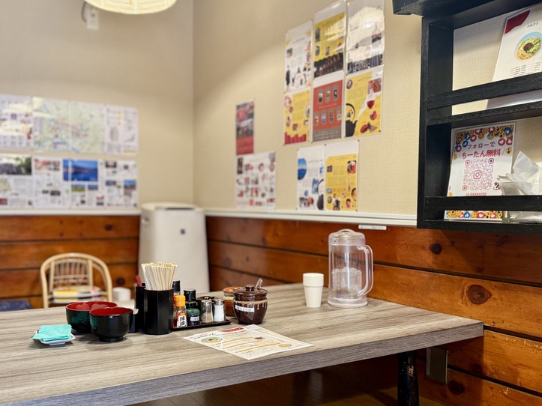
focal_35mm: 34
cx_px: 235
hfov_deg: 53.8
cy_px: 234
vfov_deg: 41.7
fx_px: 532
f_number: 1.78
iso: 200
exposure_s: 1/50
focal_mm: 6.76
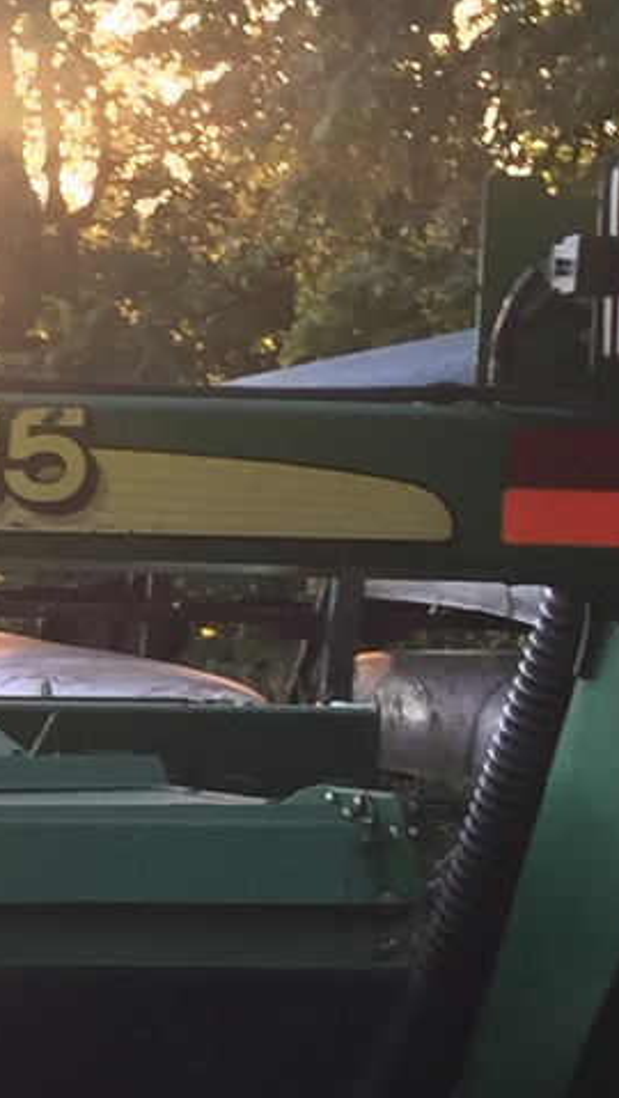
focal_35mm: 135
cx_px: -1151
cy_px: 1098
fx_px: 3933
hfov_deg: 7.9
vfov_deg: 15.6
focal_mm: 4.15
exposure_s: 1/120
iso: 50
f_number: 2.2
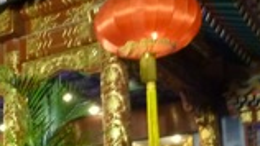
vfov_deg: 15.4
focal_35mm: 76
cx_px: -44
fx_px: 524
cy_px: 166
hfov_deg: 25.3
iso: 400
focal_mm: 4.5
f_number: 3.3
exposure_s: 1/13
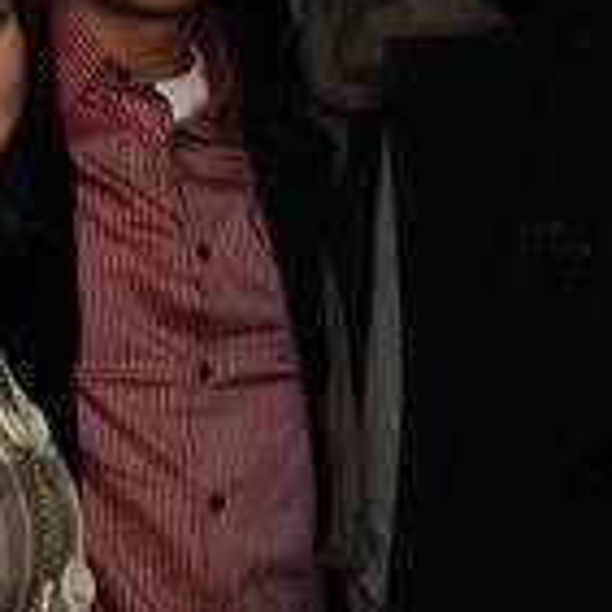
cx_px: -22
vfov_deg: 12.5
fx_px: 2780
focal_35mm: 139
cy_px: 113
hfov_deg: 12.4
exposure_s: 1/250
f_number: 11
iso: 1600
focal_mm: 42
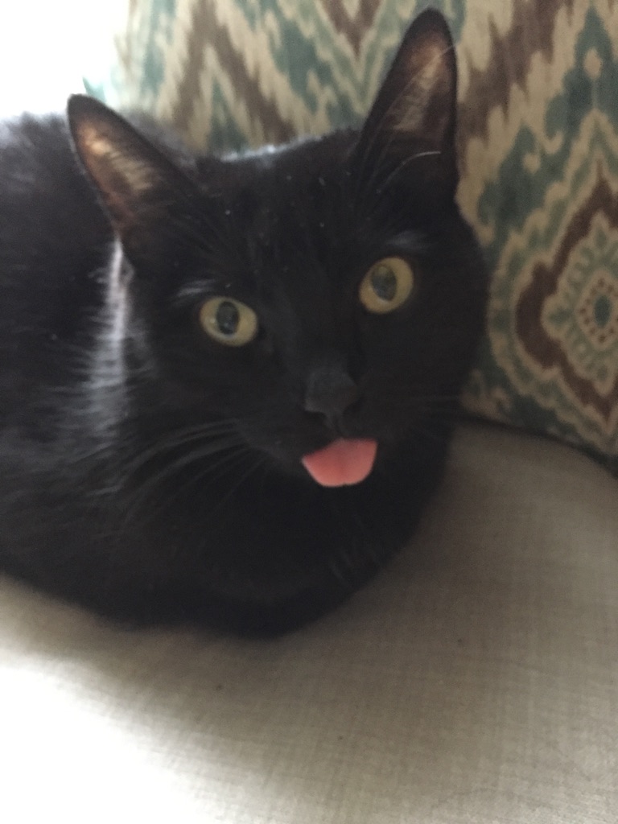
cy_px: 412
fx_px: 690
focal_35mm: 29
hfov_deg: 48.2
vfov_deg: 61.7
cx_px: 309
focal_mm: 4.15
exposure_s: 1/15
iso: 800
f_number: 2.2
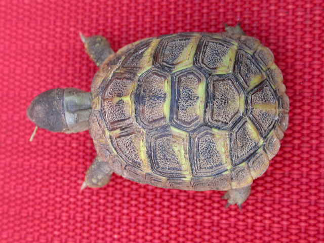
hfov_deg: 25.0
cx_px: 162
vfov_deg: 18.9
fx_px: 730
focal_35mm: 78
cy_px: 122
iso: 100
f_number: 5
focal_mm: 16.2
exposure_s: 1/64.1
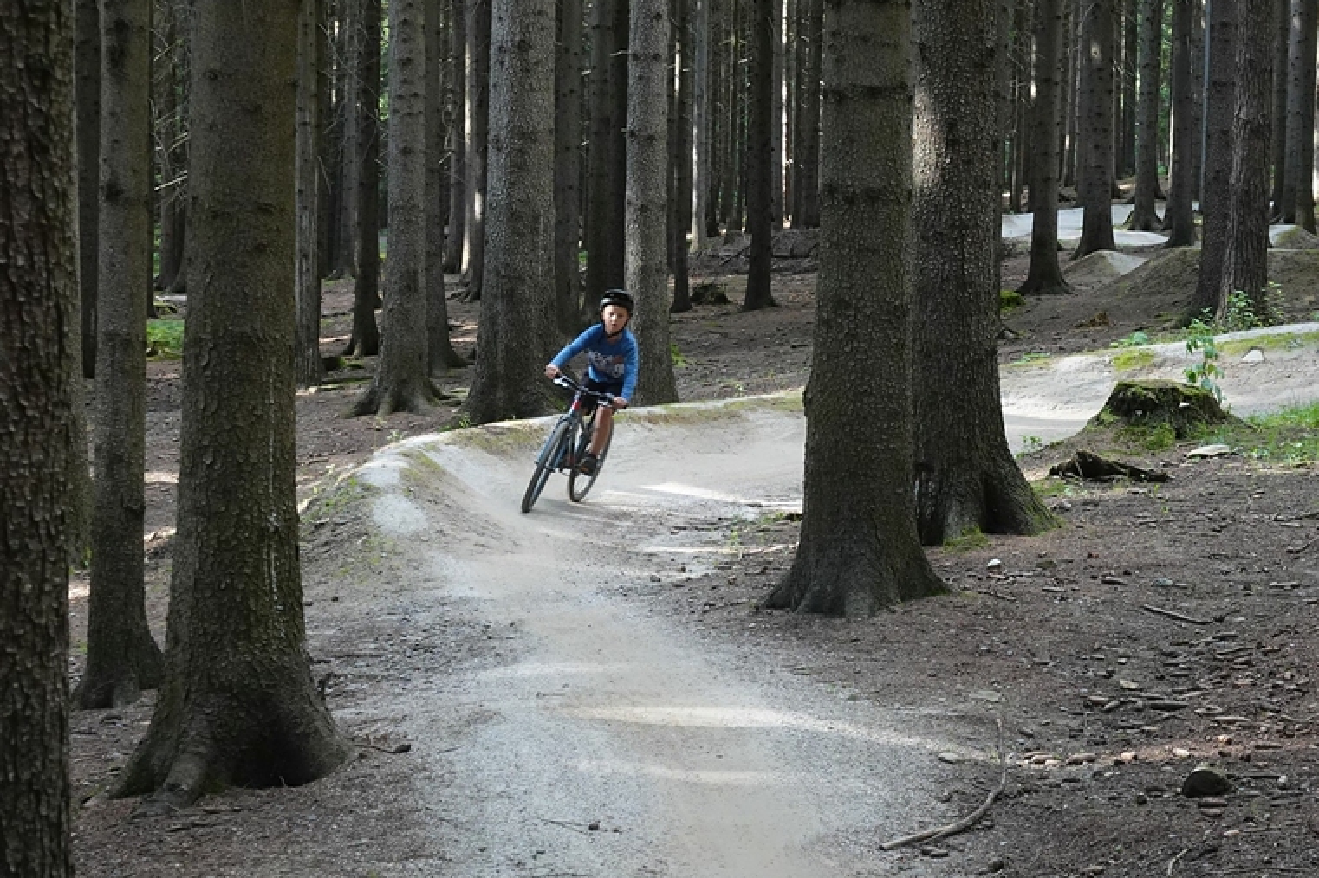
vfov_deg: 14.2
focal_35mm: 96
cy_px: 529
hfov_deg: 21.2
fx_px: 3516
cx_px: 652
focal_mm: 26.9
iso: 1250
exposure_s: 1/80
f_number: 6.3
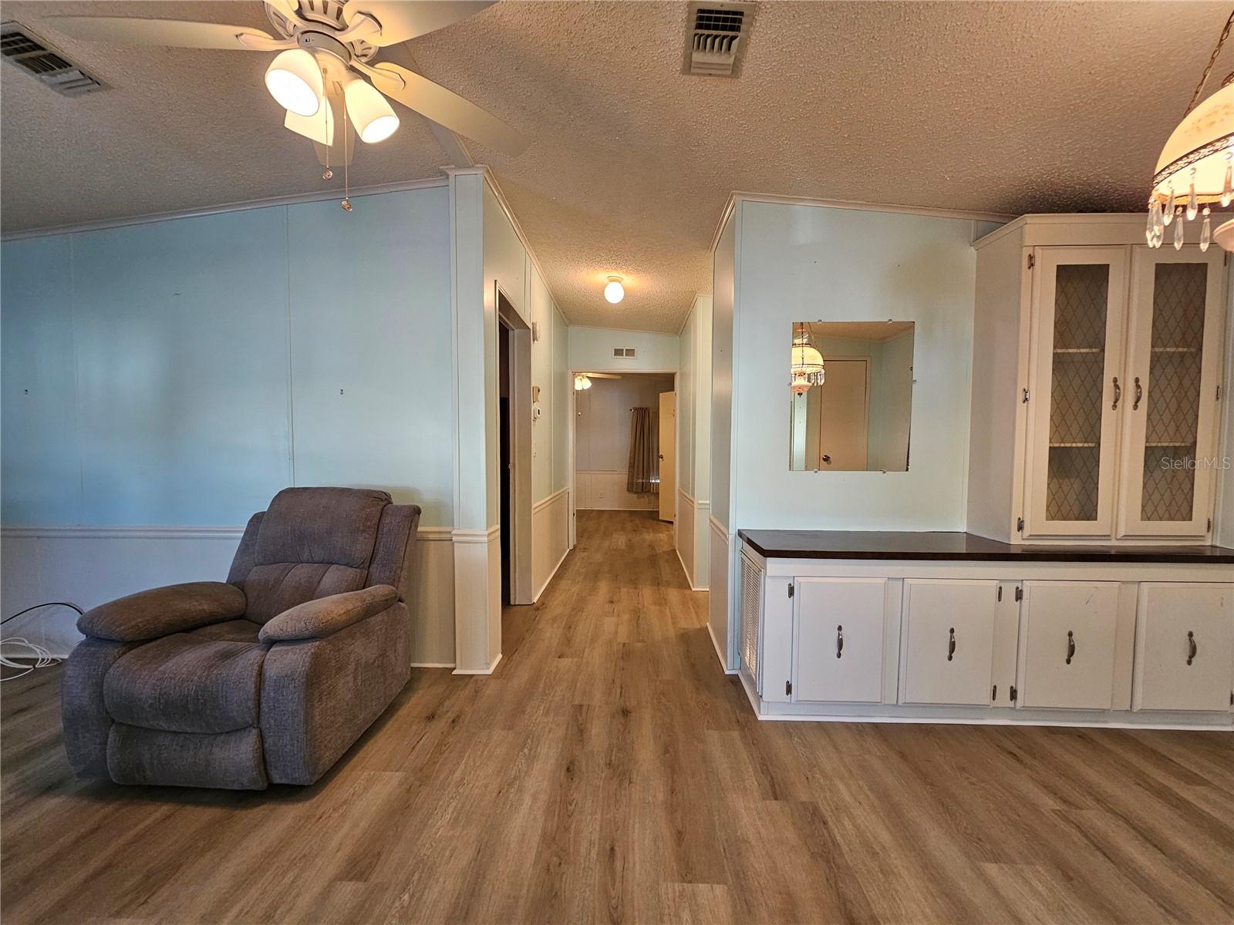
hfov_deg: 106.2
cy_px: 462
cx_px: 617
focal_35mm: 13
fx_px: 463
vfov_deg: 89.9
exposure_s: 1/60
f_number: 2.2
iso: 200
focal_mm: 2.2
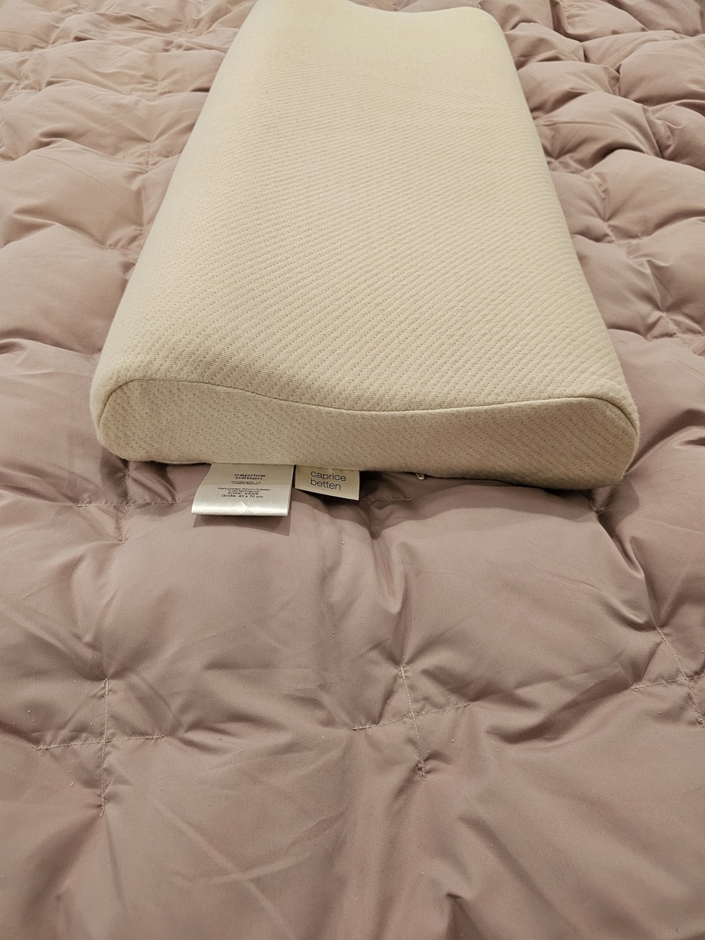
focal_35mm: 23
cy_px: 470
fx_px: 625
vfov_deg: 73.9
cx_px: 352
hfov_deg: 58.9
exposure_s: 1/120
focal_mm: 6.3
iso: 640
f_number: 1.7
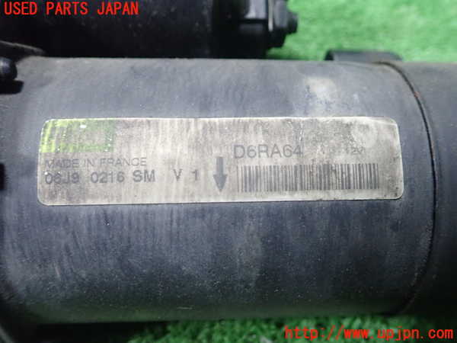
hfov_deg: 60.0
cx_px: 228
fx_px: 396
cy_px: 172
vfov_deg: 46.8
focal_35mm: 30
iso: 800
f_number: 2.3
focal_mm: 5.5
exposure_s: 1/125
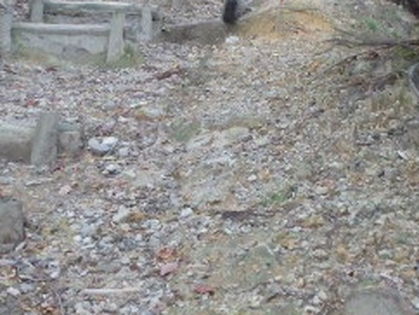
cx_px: 222
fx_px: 897
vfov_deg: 19.6
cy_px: 35
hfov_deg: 26.3
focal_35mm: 74
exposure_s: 1/15
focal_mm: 5
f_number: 3.9
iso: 800
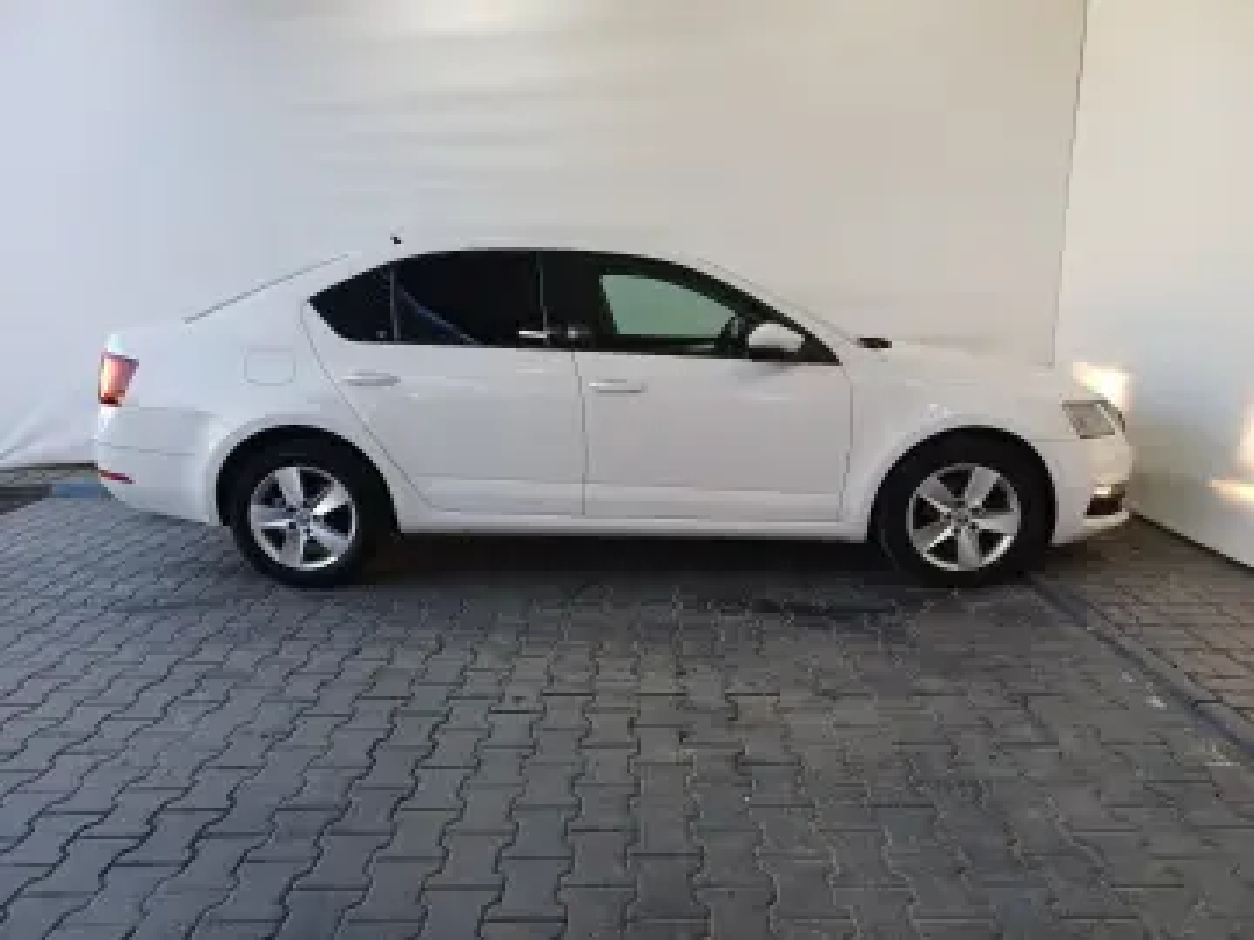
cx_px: 627
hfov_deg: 69.4
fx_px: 906
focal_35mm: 25
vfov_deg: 54.9
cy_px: 470
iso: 50
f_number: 1.8
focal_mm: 4.65
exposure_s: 1/100
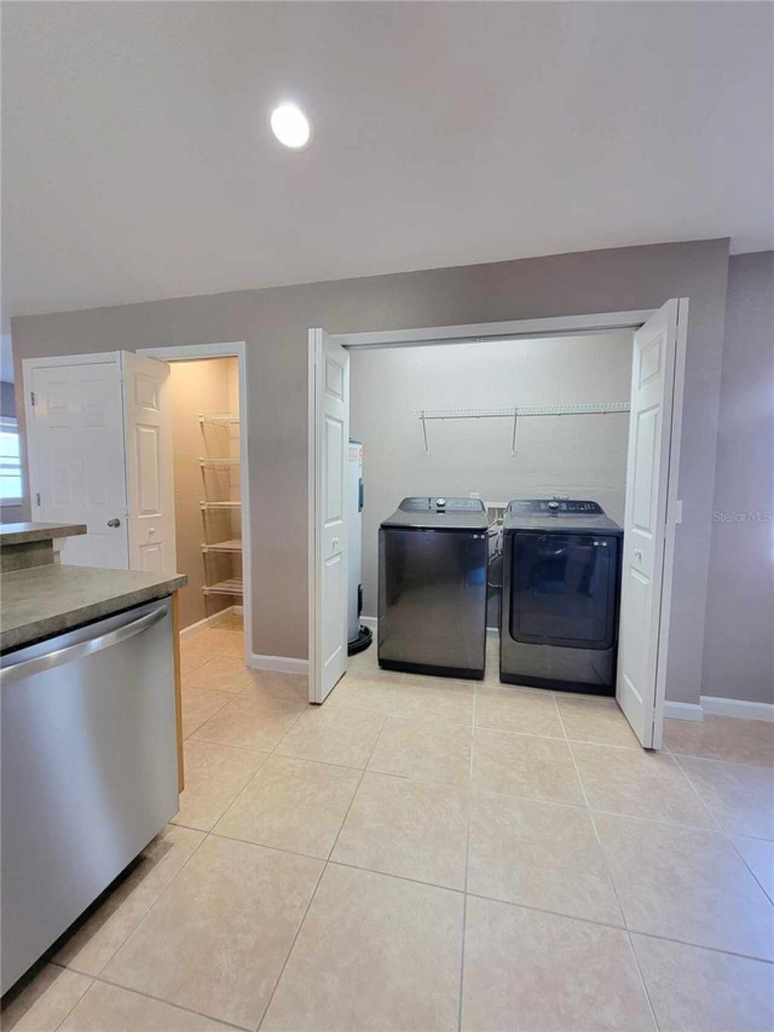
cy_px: 516
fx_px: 387
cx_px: 387
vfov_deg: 106.2
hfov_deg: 89.9
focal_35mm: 13
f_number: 2.2
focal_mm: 2.2
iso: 250
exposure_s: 1/60.2
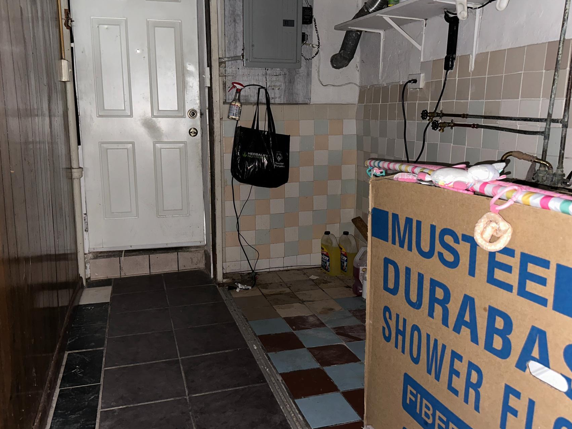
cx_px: 280
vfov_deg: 48.2
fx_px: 479
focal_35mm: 29
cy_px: 204
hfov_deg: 61.7
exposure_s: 1/4
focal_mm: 6.86
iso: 160
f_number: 1.78
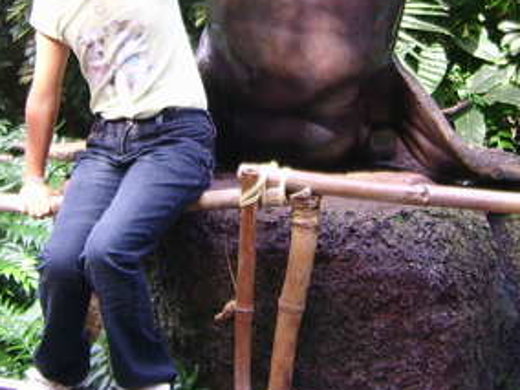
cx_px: 286
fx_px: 1187
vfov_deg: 18.5
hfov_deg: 24.7
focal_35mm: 79
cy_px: 79
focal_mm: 5.95
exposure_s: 1/18
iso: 100
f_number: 2.8
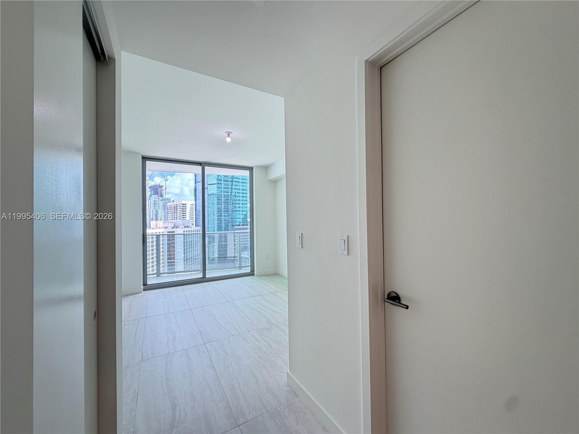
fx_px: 234
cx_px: 290
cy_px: 217
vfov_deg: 85.7
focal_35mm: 14
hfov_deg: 102.1
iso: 200
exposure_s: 1/60
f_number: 2.2
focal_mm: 2.22
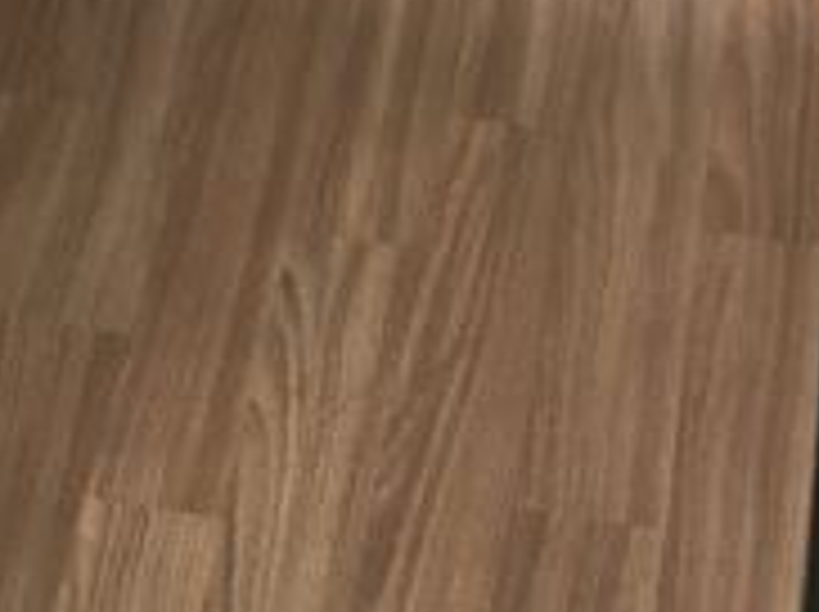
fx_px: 2410
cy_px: 684
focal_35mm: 102
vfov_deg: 14.1
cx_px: -122
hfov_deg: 18.4
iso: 64
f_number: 2.2
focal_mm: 4.15
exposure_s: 1/30
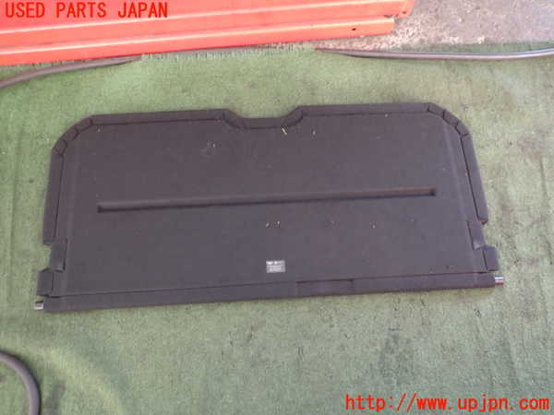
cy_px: 208
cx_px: 277
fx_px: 400
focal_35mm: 25
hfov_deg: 69.4
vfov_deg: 54.9
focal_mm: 4.5
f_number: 2
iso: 200
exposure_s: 1/50
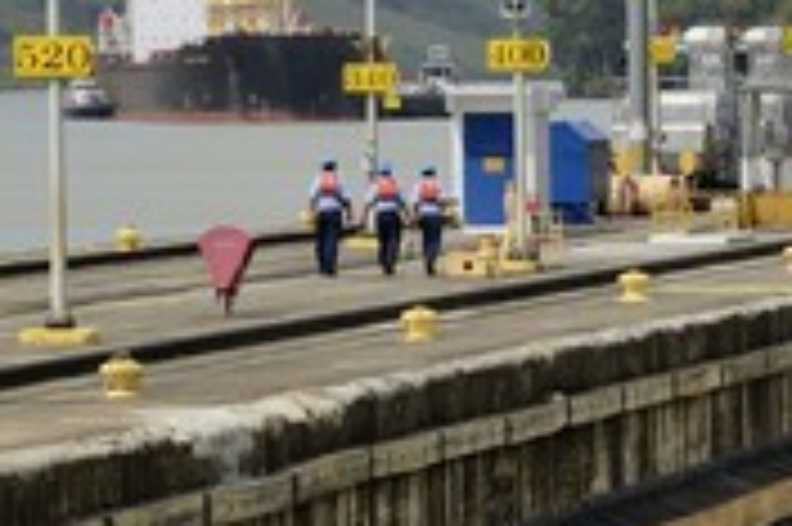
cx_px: 495
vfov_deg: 3.9
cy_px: -31
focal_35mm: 347
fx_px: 7627
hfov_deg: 5.9
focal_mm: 145
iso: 200
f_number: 11
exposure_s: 1/320
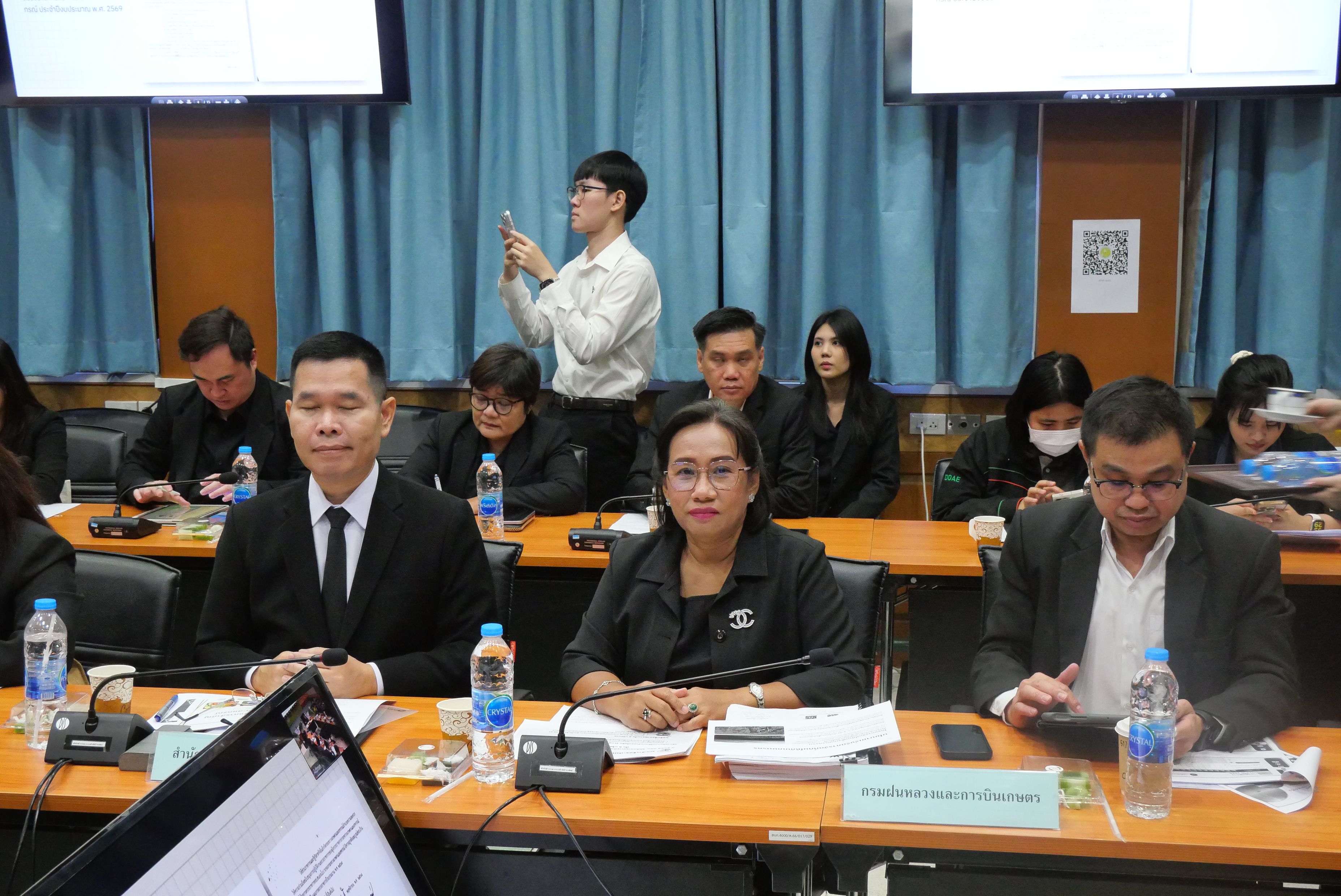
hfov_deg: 43.6
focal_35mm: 45
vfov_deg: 29.9
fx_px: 1677
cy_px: 448
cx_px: 670
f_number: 6.3
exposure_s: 1/60
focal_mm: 22
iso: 3200
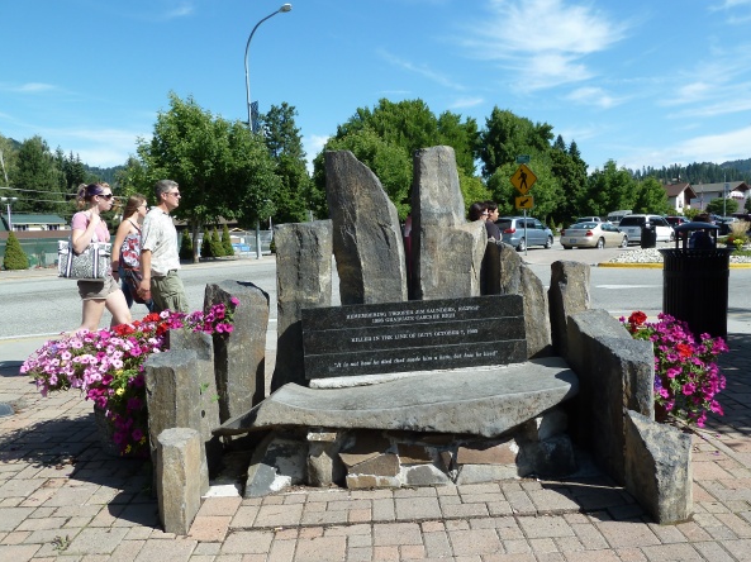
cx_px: 396
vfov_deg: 51.3
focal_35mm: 27
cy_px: 301
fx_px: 585
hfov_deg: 65.3
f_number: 4
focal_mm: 4.1
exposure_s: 1/400
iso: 80
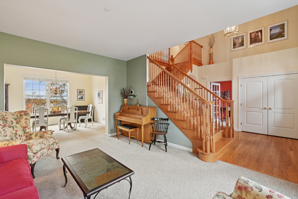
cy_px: 100
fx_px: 124
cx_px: 149
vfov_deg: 77.3
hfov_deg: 100.4
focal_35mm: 15
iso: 400
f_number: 8
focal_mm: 10
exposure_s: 1/13
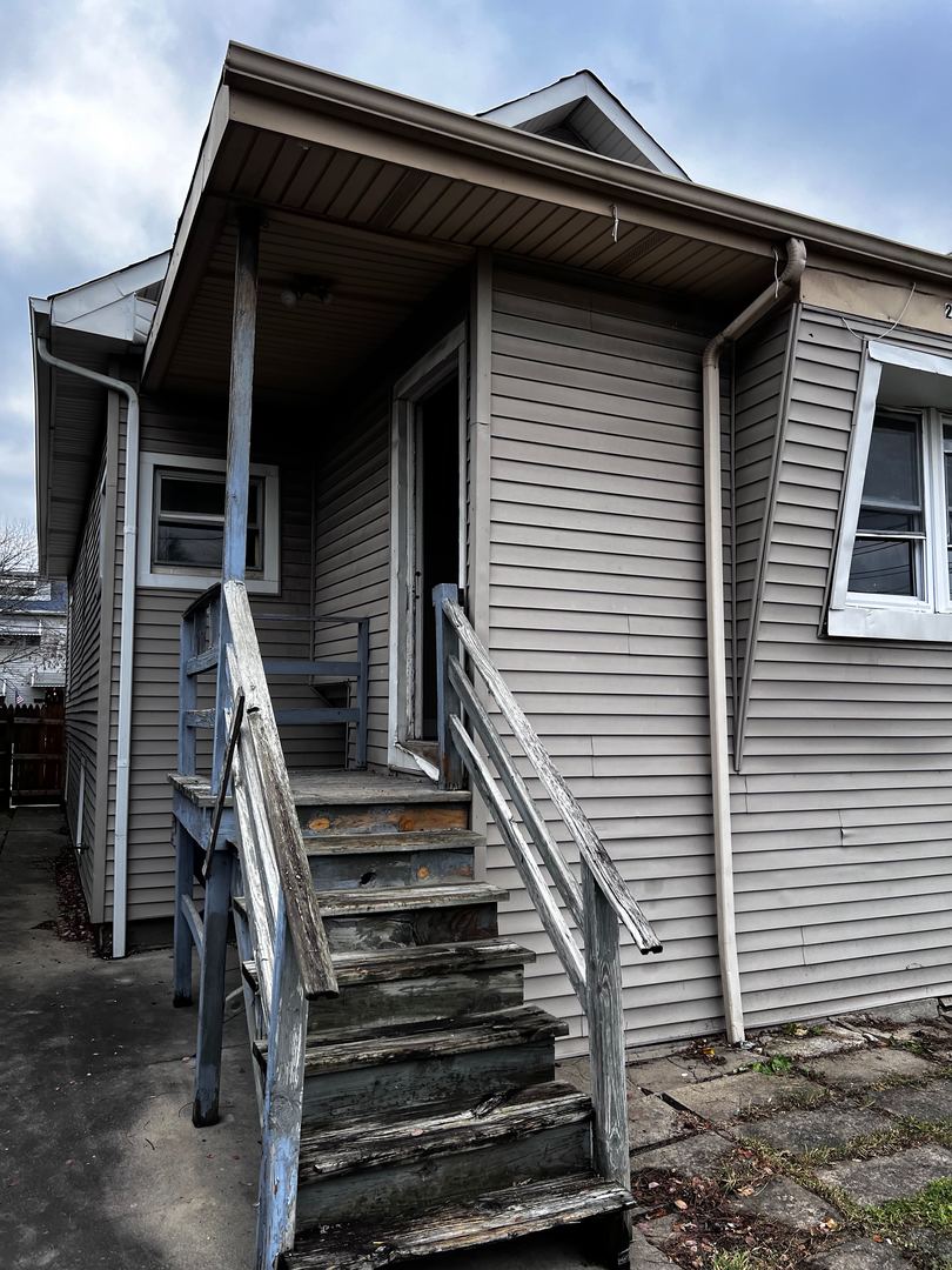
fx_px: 953
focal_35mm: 26
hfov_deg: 53.1
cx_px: 476
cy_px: 635
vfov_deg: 67.3
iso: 50
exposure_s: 1/401
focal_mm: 5.7
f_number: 1.5
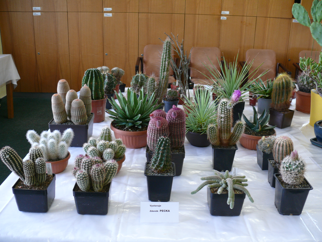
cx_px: 161
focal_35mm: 35
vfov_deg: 40.7
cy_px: 121
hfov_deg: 52.6
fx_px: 326
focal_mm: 7.4
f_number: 2.8
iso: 125
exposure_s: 1/30
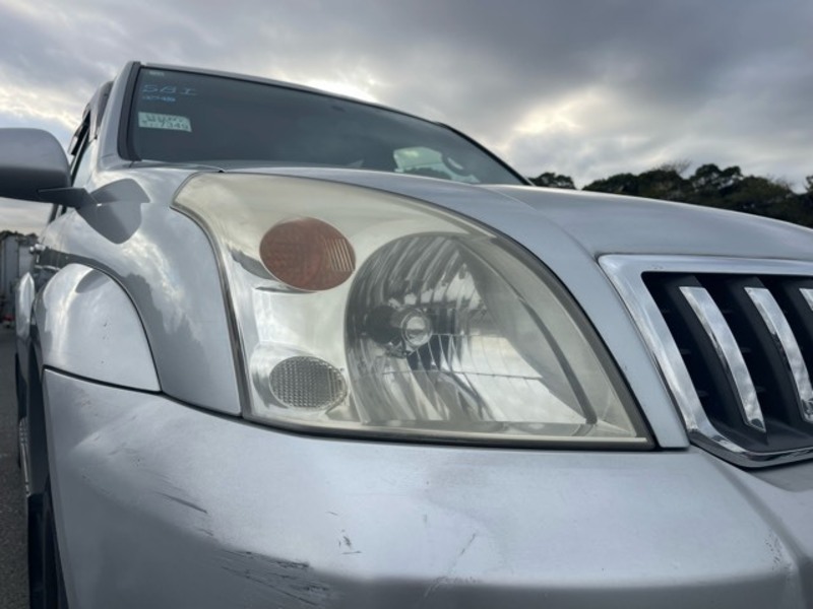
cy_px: 304
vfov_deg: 54.9
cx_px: 406
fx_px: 587
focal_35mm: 25
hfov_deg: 69.4
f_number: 1.6
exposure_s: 1/1767
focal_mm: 5.1
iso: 32
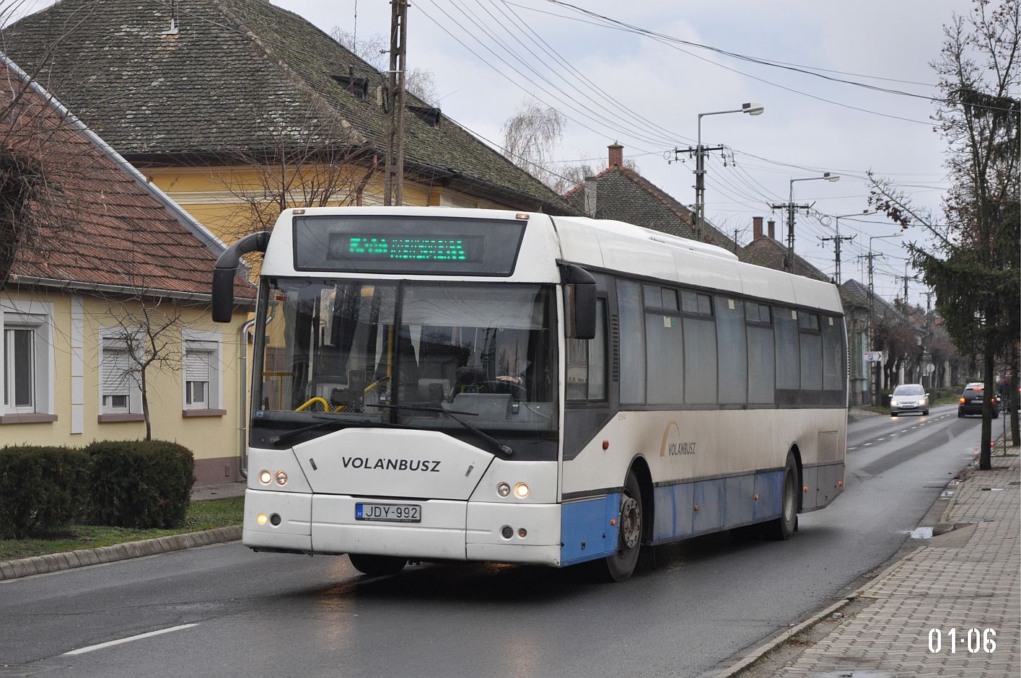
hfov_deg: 23.4
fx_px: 2465
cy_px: 339
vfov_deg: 15.7
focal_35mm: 87
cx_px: 510
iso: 800
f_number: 5
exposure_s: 1/500
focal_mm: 58
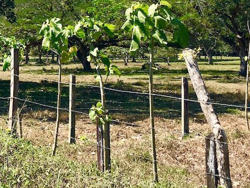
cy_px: -6
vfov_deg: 16.2
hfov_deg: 20.6
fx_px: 643
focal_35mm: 89
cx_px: -49
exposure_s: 1/986
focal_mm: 4.15
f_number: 2.2
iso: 25
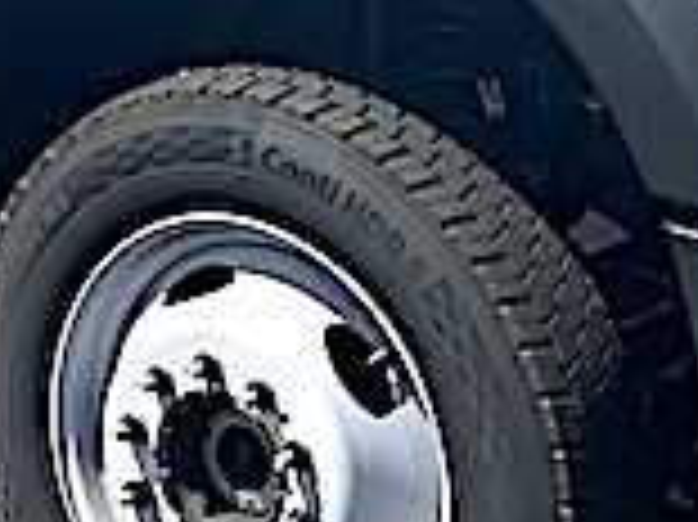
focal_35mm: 124
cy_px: -454
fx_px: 2498
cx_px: 45
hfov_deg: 15.7
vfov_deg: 11.0
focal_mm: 6.86
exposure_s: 1/6623
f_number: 1.78
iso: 80
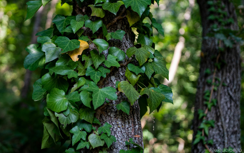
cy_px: 61
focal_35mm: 62
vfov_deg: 21.1
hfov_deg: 33.1
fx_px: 410
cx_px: 104
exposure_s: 1/320
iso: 100
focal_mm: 35
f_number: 1.8
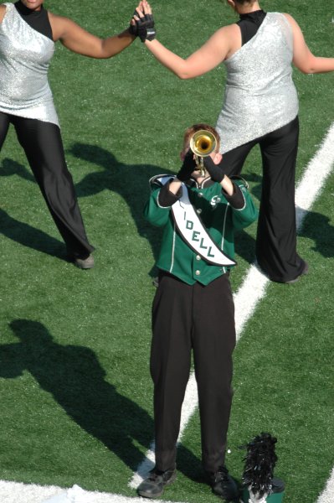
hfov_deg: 2.3
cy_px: 252
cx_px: 167
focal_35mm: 600
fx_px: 8364
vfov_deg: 3.4
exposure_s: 1/1000
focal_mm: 400
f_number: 5.6
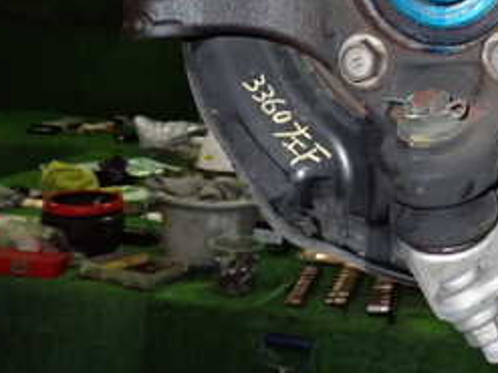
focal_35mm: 73
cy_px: -20
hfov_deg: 26.0
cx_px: 421
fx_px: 1050
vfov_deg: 19.4
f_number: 6.3
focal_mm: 5.4
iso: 800
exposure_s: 1/30
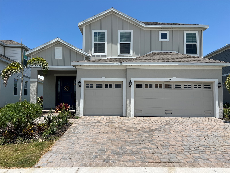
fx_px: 173
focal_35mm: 26
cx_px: 115
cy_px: 86
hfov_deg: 67.3
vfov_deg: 53.1
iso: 50
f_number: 1.5
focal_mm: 5.7
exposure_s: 1/6211
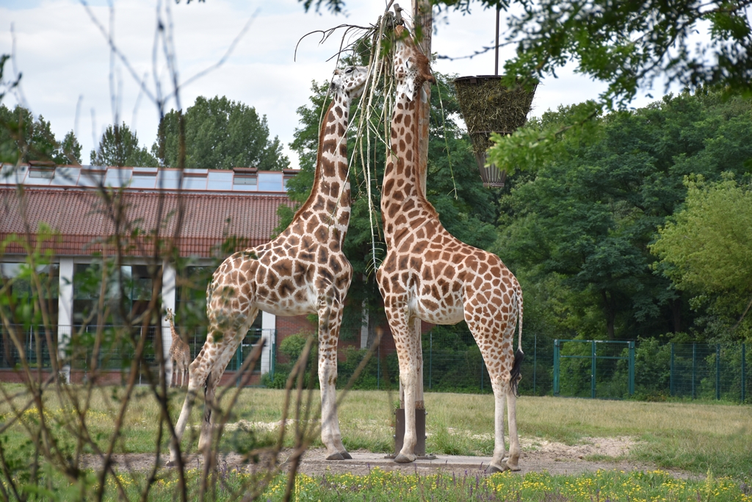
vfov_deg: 12.2
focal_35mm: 112
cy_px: 251
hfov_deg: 18.2
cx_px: 376
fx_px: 2350
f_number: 5.6
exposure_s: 1/500
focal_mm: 75
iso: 280
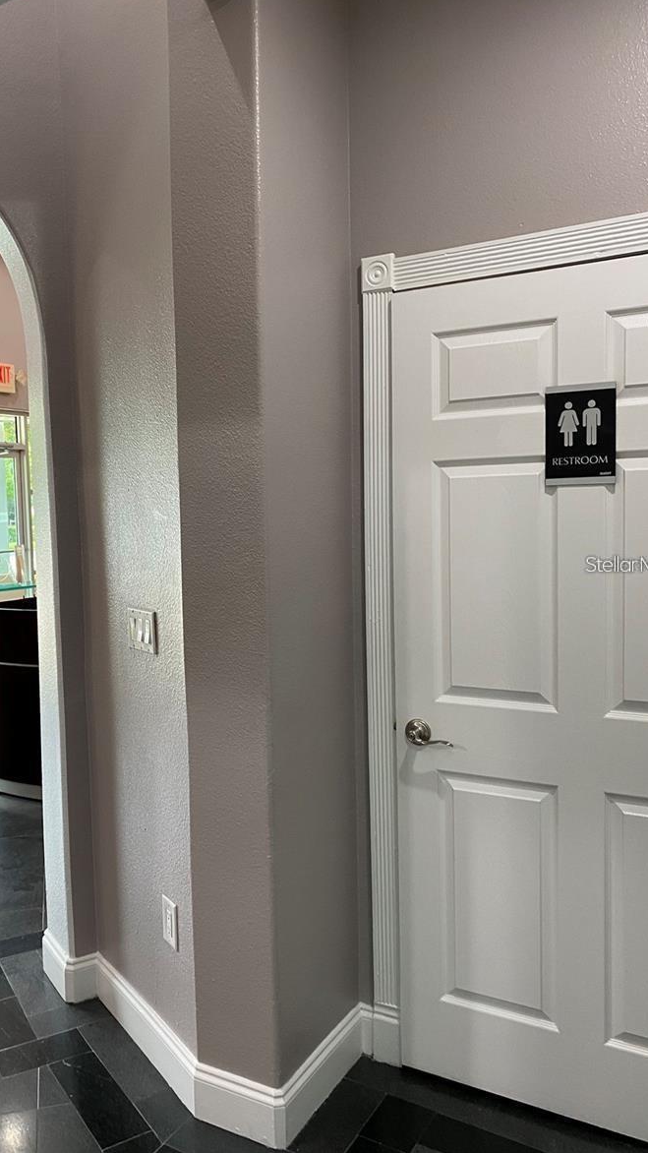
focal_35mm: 29
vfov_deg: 66.1
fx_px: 886
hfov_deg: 39.9
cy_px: 564
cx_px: 236
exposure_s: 1/60
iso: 100
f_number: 1.8
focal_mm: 4.25
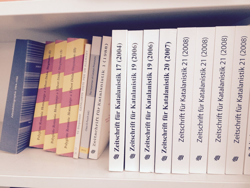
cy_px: 94
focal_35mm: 29
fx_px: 209
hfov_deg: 61.7
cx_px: 125
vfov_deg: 48.2
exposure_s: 1/33
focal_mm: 4.15
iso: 160
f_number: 2.2
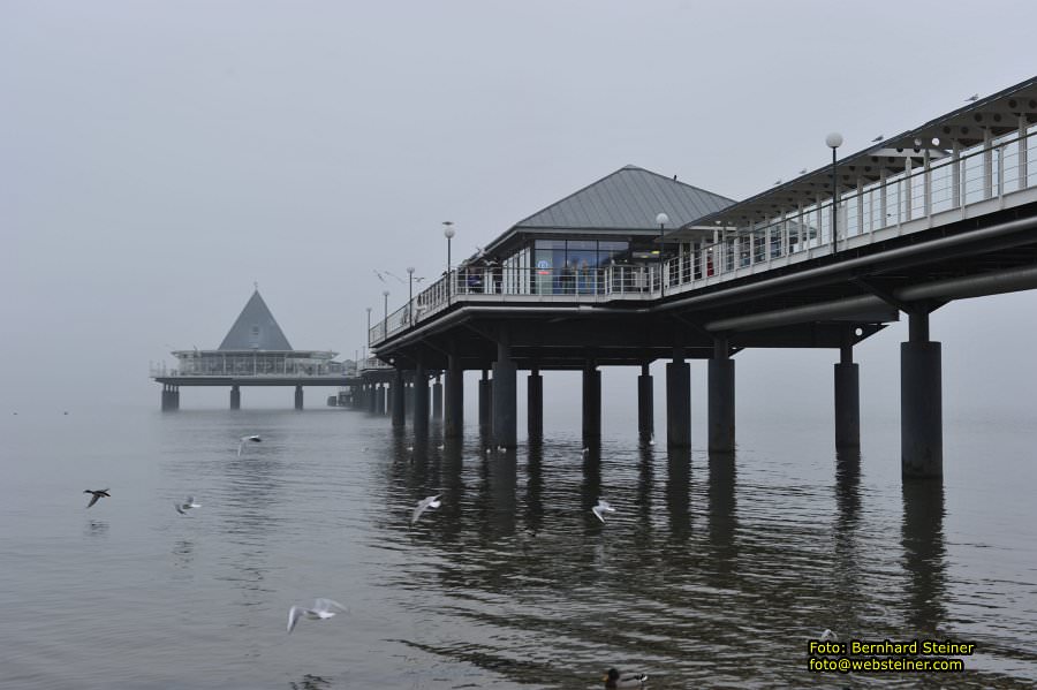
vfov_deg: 28.0
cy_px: 345
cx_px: 518
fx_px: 1382
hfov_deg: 41.1
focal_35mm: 48
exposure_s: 1/160
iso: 200
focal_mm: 48
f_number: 6.3
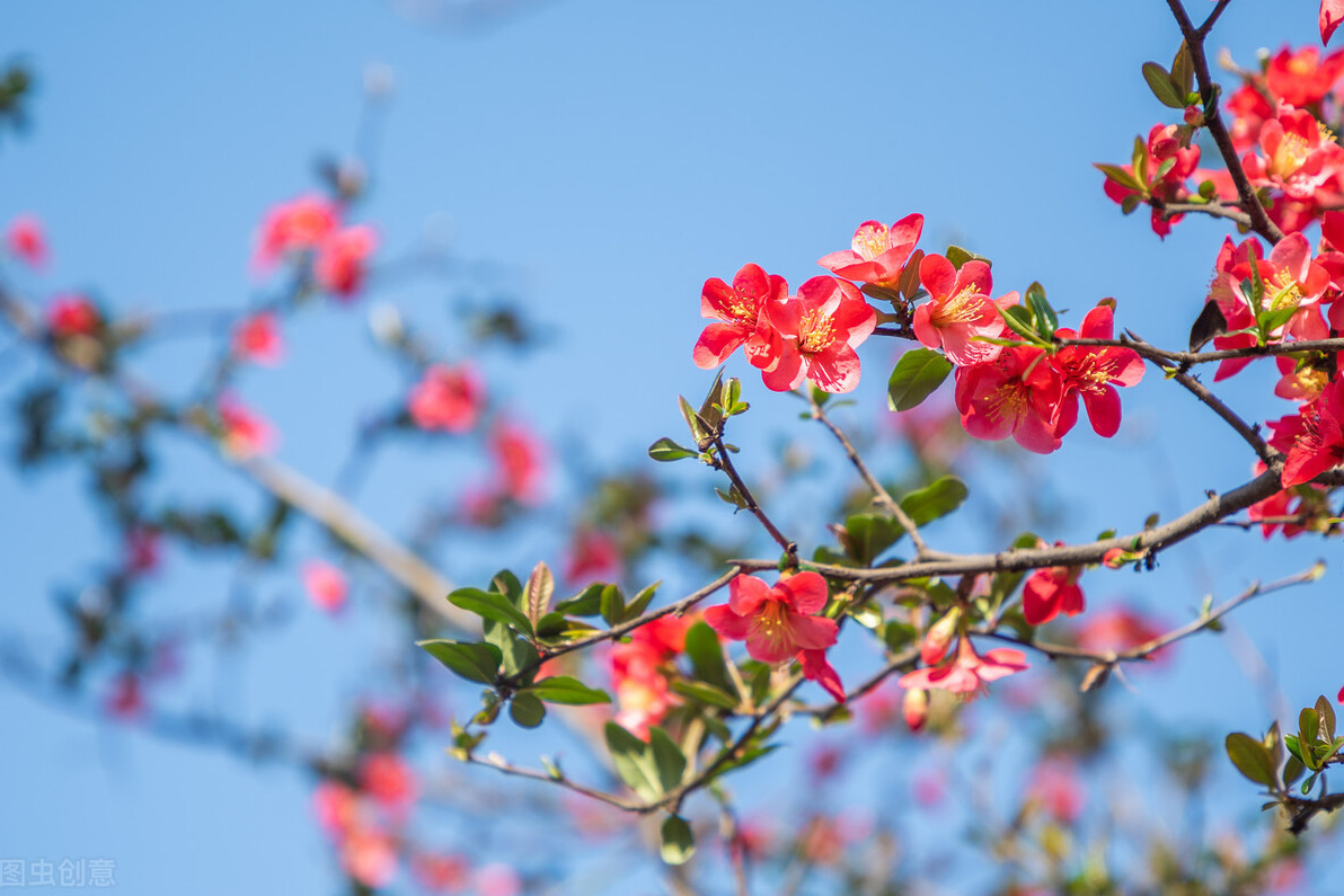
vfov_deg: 8.7
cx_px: 670
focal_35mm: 158
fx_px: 5899
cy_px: 446
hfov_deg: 13.0
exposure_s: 1/400
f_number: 4
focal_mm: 105
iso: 100
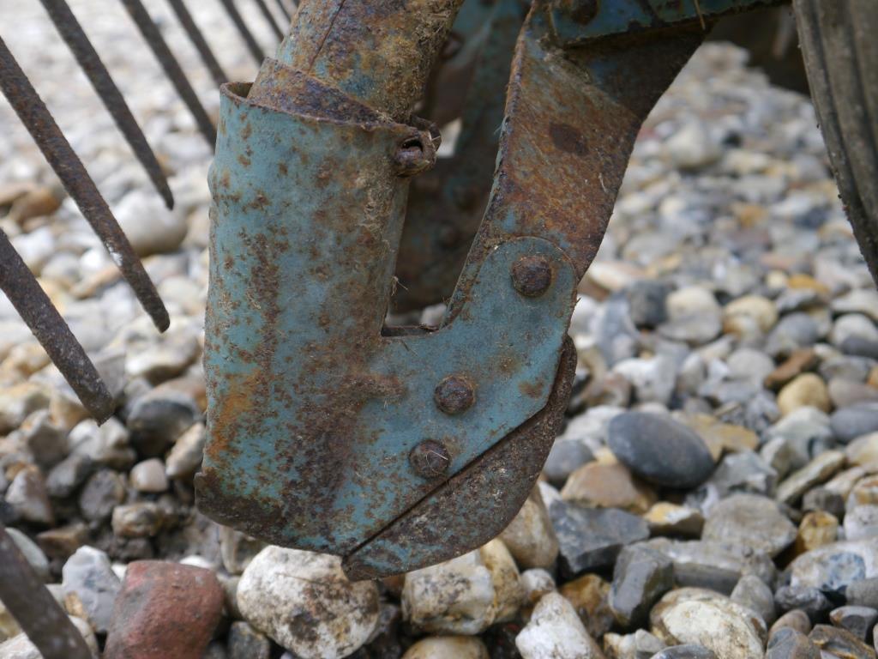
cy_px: 330
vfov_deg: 30.3
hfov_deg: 39.7
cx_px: 439
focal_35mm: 48
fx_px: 1217
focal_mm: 24
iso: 160
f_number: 4.5
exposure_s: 1/80
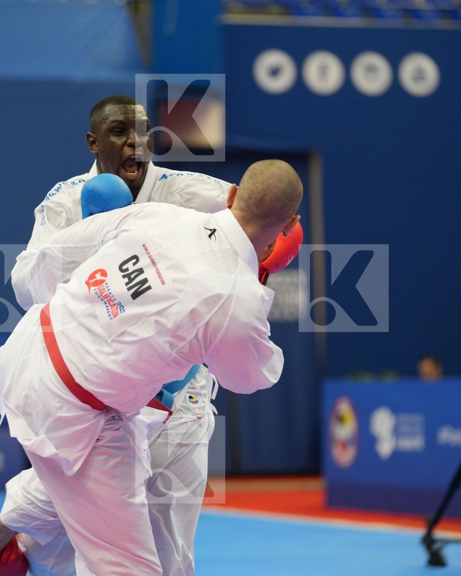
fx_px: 3206
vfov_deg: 10.3
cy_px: 288
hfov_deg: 8.2
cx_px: 180
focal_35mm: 188
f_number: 2.8
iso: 2000
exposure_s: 1/1000
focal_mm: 133
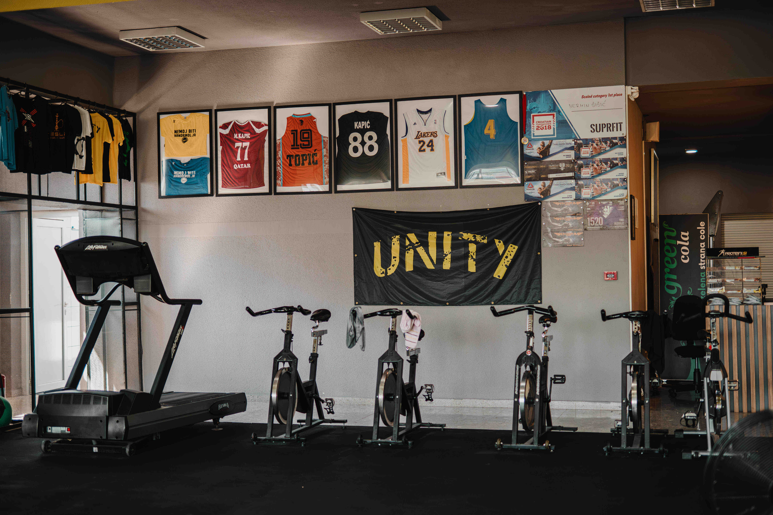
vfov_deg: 27.0
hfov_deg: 39.6
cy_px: 258
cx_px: 386
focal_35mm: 50
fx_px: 1074
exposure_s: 1/800
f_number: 1.8
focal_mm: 50
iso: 1600
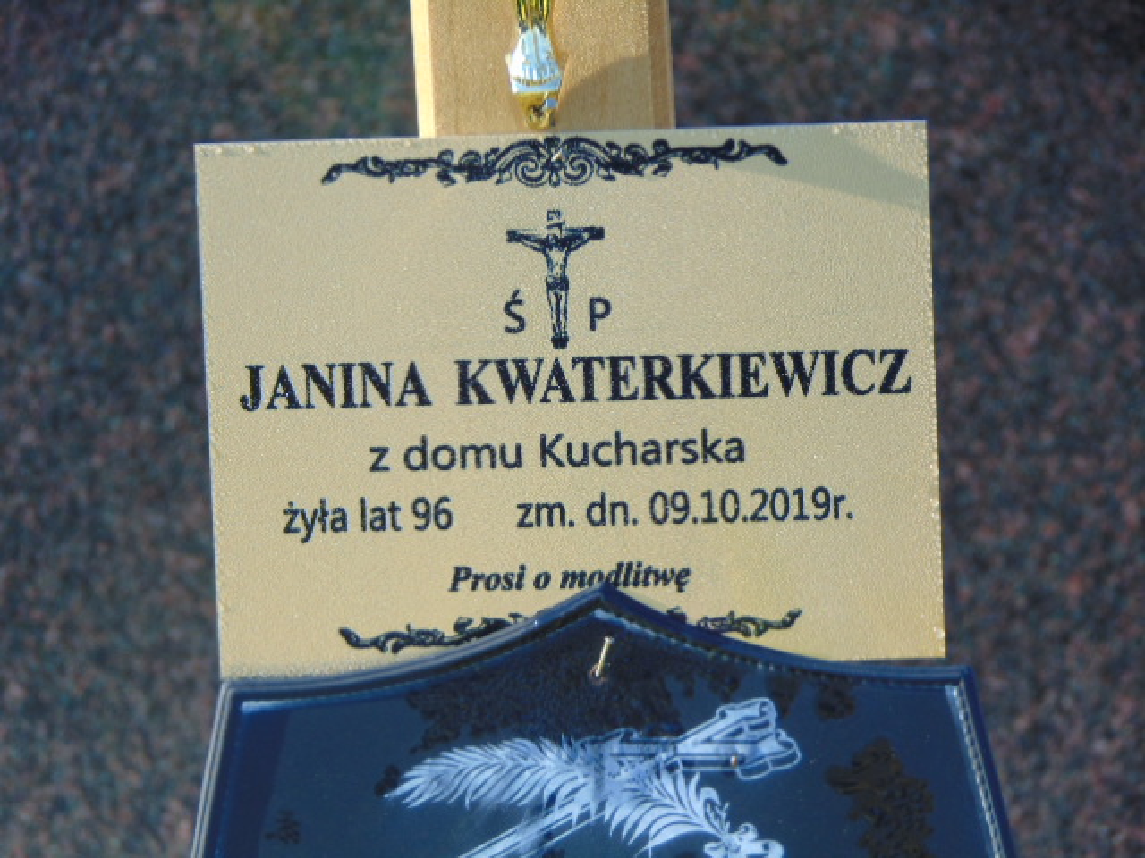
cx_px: 572
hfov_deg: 6.5
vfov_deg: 4.8
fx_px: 10155
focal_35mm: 307
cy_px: 429
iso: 80
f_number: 4.2
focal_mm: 55.1
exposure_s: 1/200
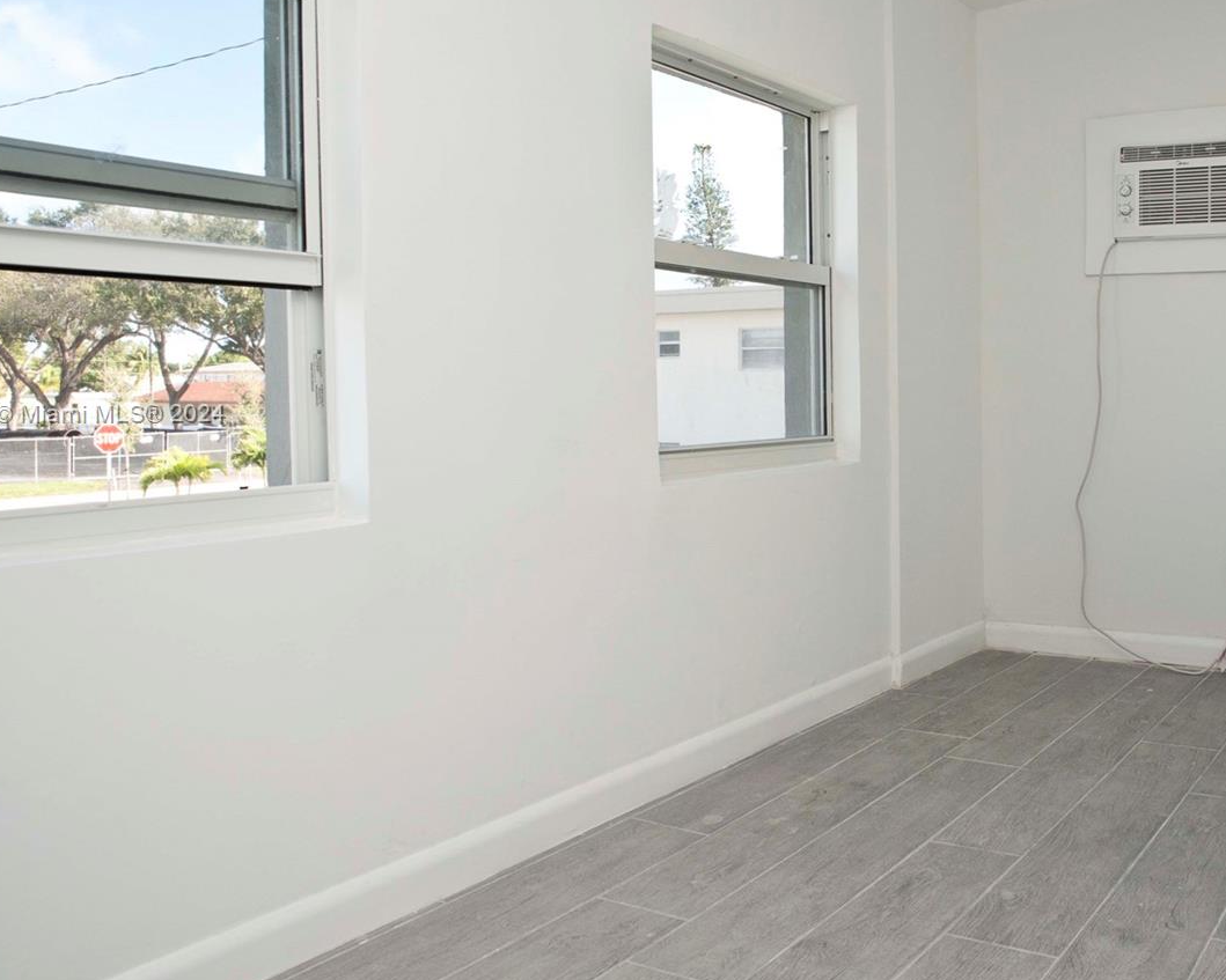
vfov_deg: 43.2
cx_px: 780
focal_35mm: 34
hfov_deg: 52.2
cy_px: 416
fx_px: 1234
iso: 400
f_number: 8
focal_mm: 24
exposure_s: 1/160
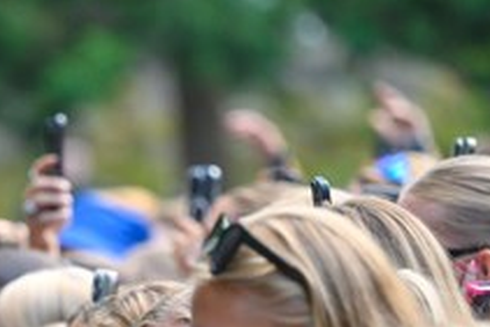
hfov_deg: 4.2
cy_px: 406
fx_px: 6728
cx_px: -30
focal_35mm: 494
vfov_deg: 2.8
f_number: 2.8
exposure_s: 1/800
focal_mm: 145
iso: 500
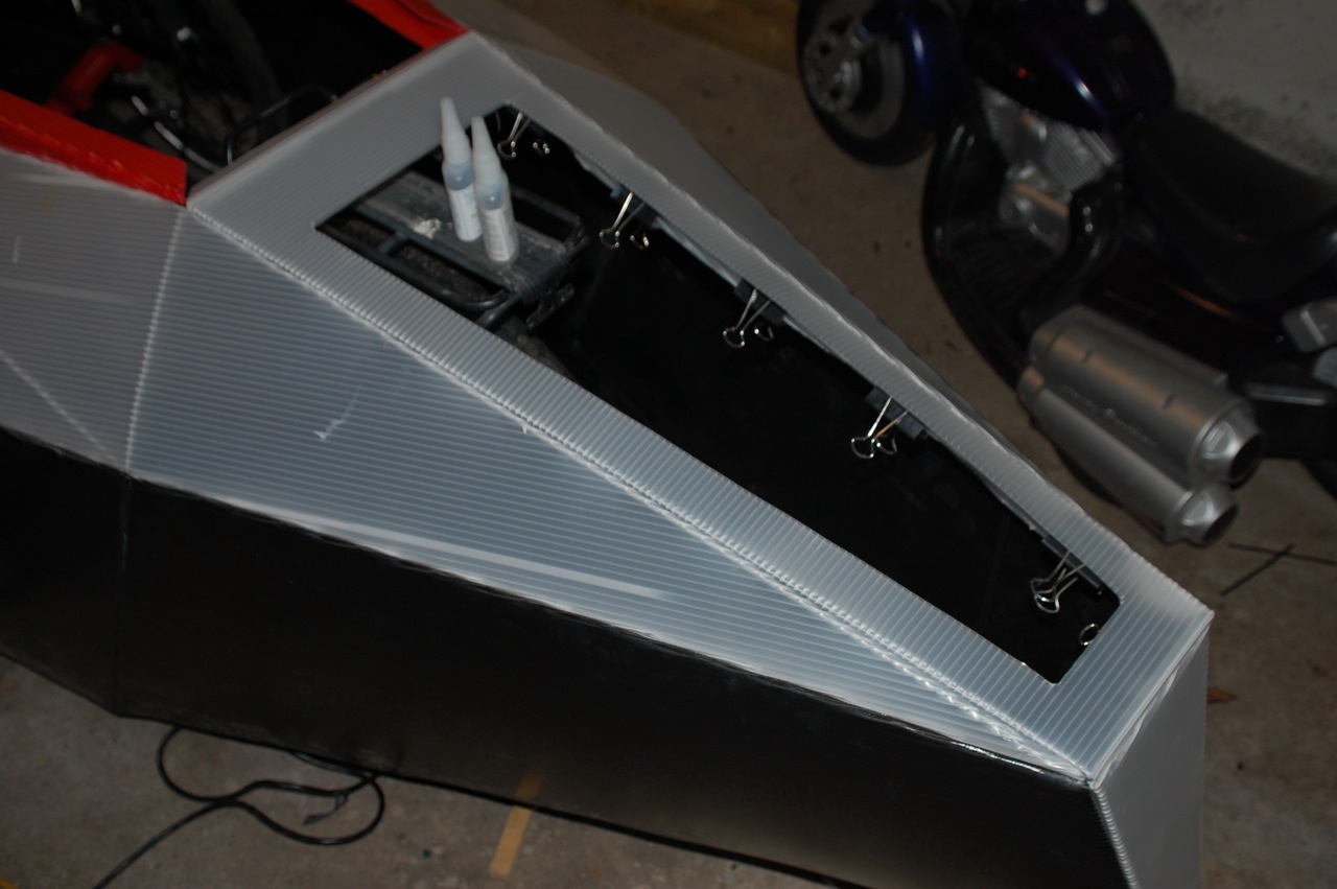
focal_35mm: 36
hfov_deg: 53.2
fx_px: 1336
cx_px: 668
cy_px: 444
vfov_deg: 36.8
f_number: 5
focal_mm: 24
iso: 400
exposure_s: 1/60
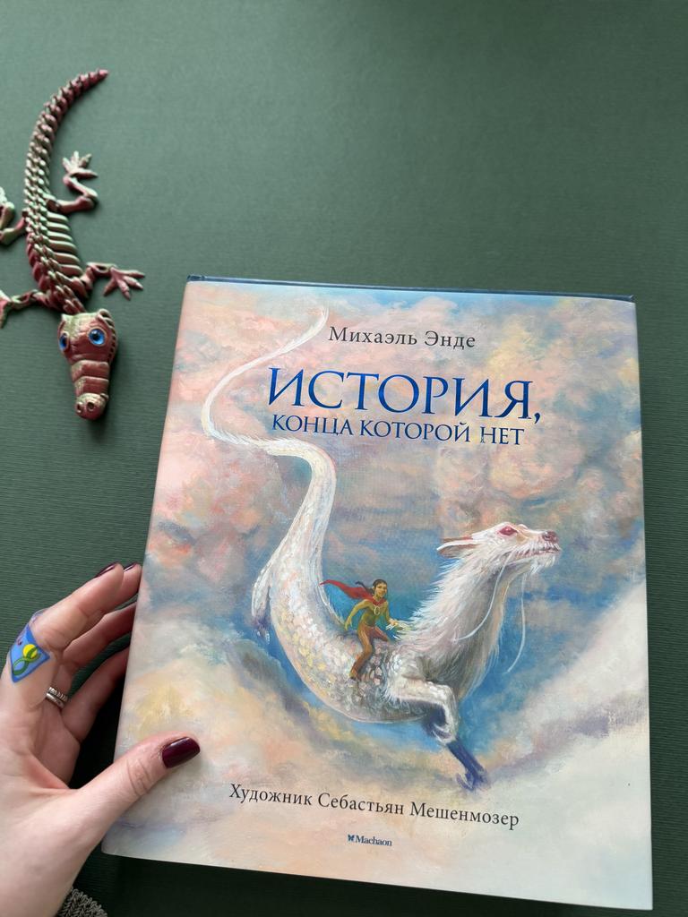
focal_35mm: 24
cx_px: 344
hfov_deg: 56.8
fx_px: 636
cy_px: 458
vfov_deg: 71.6
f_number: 1.78
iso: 200
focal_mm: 6.76
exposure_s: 1/92
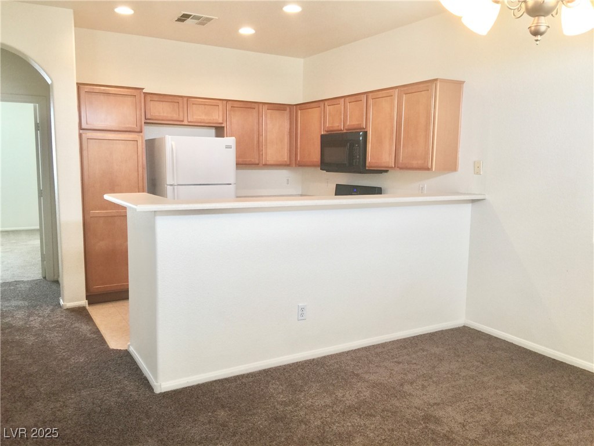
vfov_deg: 48.2
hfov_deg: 61.7
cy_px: 223
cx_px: 297
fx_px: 498
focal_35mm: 29
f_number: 2.2
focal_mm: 4.15
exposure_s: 1/30
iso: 40
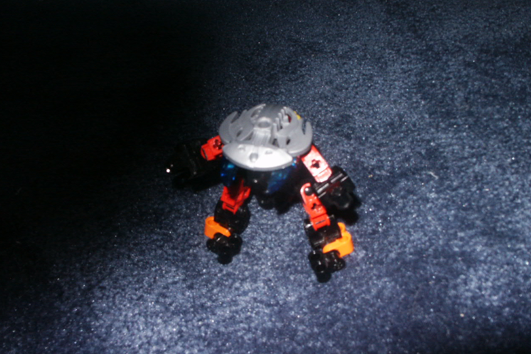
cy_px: 183
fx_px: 546
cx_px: 265
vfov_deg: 36.0
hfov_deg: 51.9
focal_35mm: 37
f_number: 6.7
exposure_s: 1/45
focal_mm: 7.18
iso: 200
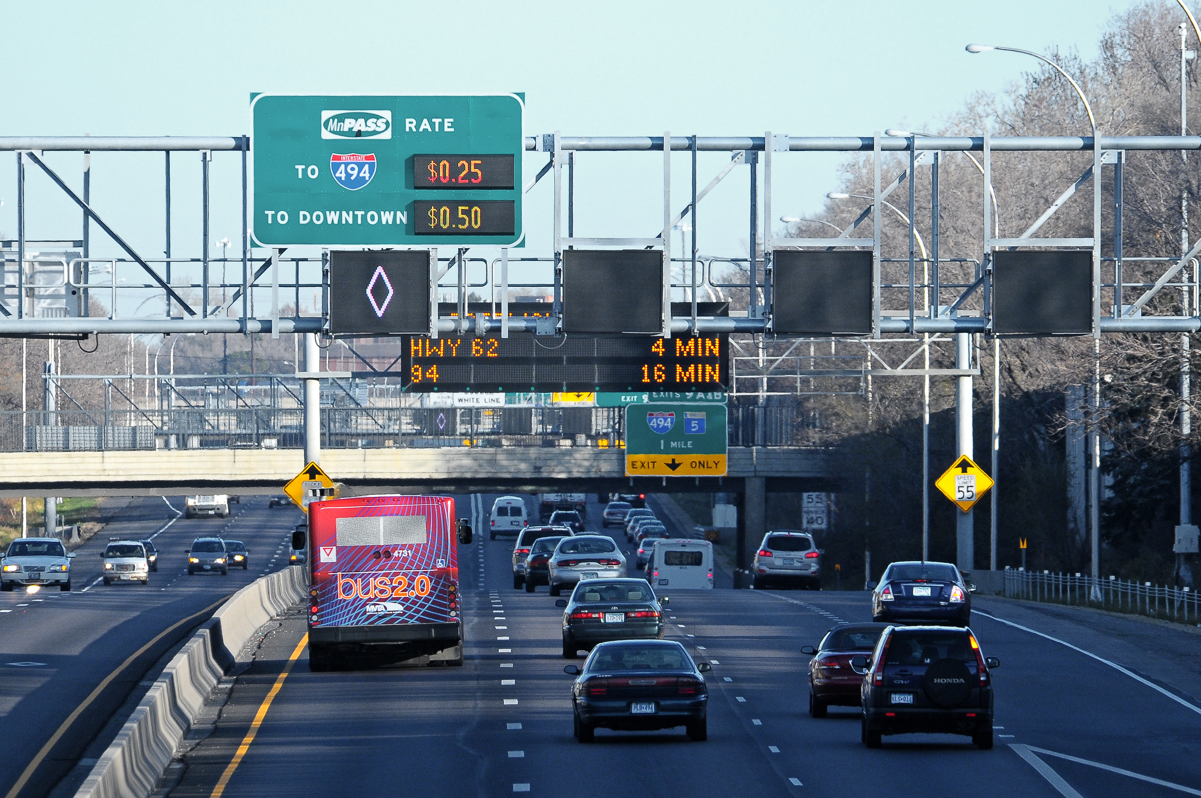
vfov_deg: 3.0
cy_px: 399
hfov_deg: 4.6
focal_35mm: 450
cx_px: 600
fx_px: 14994
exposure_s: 1/1000
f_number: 5.6
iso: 400
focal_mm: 300
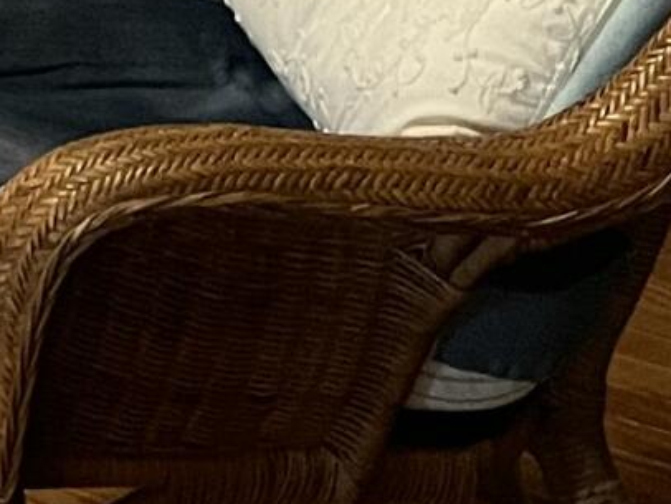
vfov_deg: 6.9
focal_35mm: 192
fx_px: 3724
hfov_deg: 10.1
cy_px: -1015
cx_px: -231
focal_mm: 4.2
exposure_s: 1/60
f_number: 1.6
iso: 250
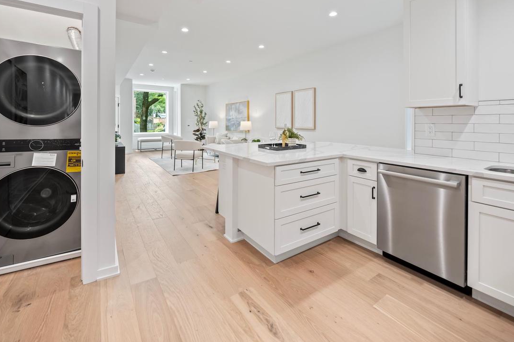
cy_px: 125
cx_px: 253
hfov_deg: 96.7
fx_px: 228
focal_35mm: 16
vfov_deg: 72.3
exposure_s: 1/20
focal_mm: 12
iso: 800
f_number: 4
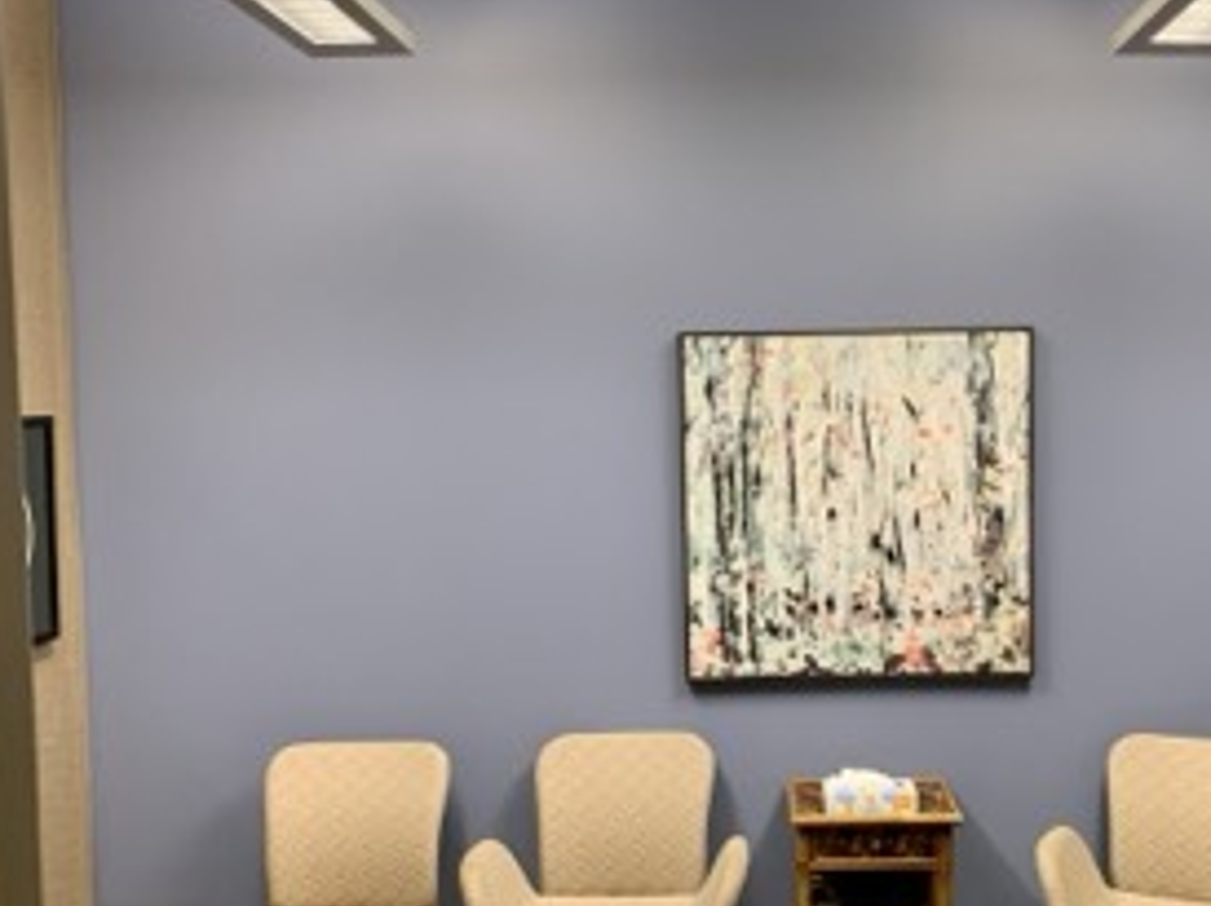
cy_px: 513
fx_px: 1328
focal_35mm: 38
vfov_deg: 37.6
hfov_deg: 48.4
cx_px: 787
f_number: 1.8
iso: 160
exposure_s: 1/60
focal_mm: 4.25
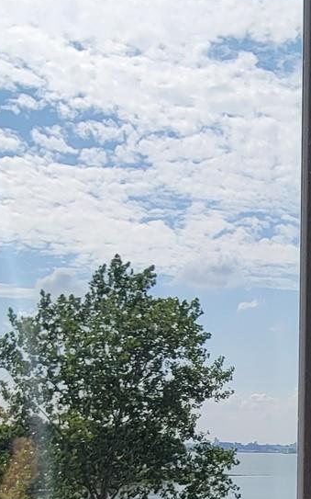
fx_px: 706
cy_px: 493
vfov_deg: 35.4
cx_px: 310
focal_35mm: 52
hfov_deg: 23.8
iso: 50
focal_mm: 2.2
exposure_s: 1/2423
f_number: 2.2
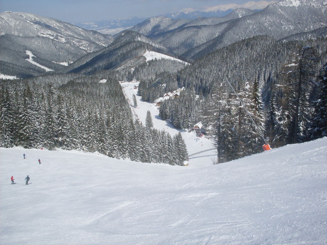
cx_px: 164
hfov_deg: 49.0
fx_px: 359
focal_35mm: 38
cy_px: 122
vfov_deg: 37.7
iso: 80
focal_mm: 6.3
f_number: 8.4
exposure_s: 1/500
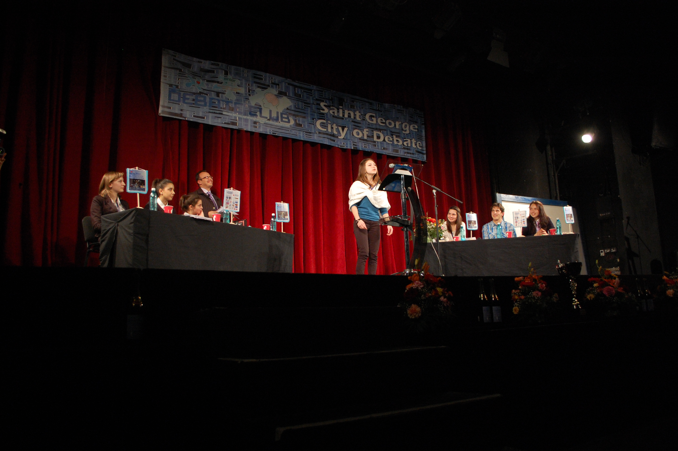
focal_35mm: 27
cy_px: 226
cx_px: 339
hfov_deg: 67.4
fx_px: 508
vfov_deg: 47.8
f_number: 3.5
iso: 800
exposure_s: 1/100
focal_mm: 18
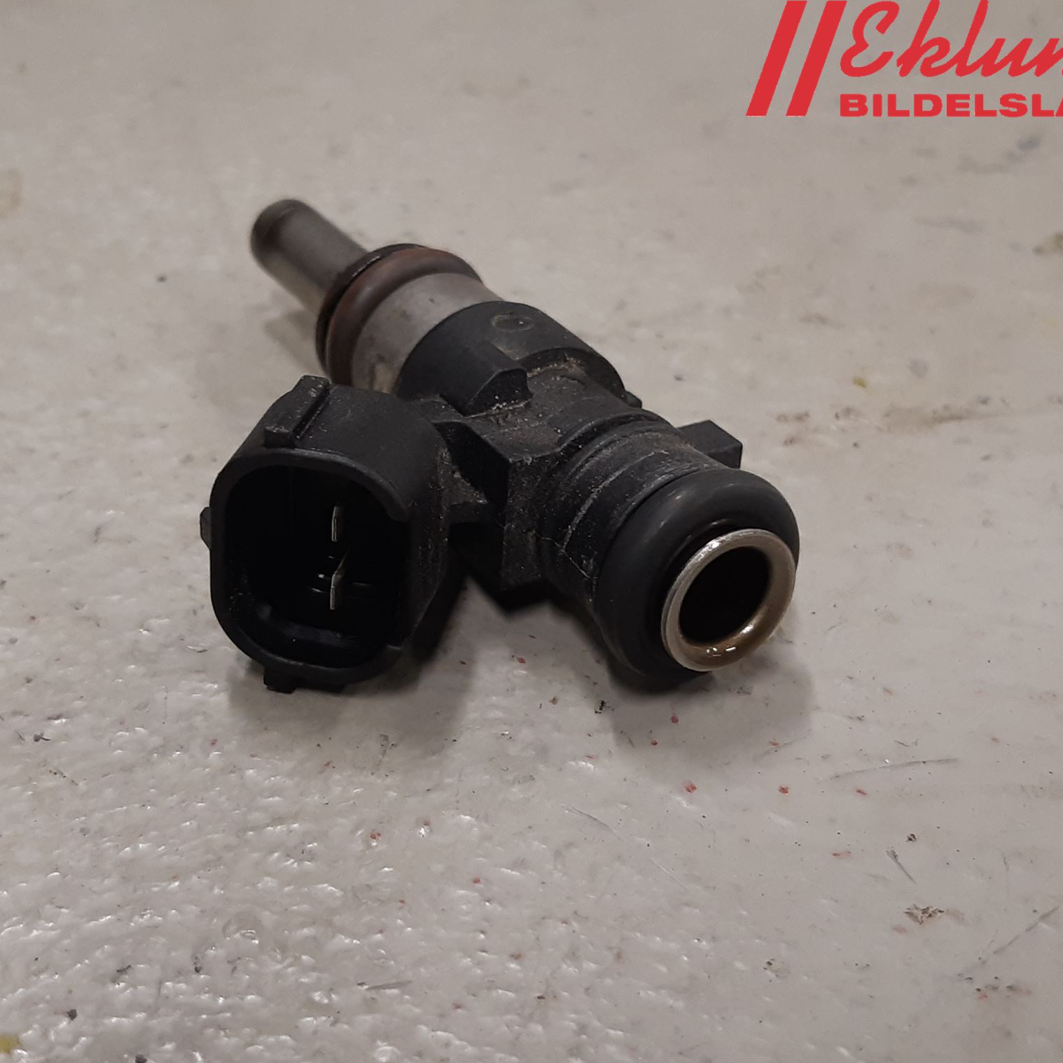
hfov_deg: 52.4
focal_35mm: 31
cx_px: 459
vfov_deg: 52.5
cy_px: 536
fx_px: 1077
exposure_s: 1/50
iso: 100
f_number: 1.7
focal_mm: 3.93
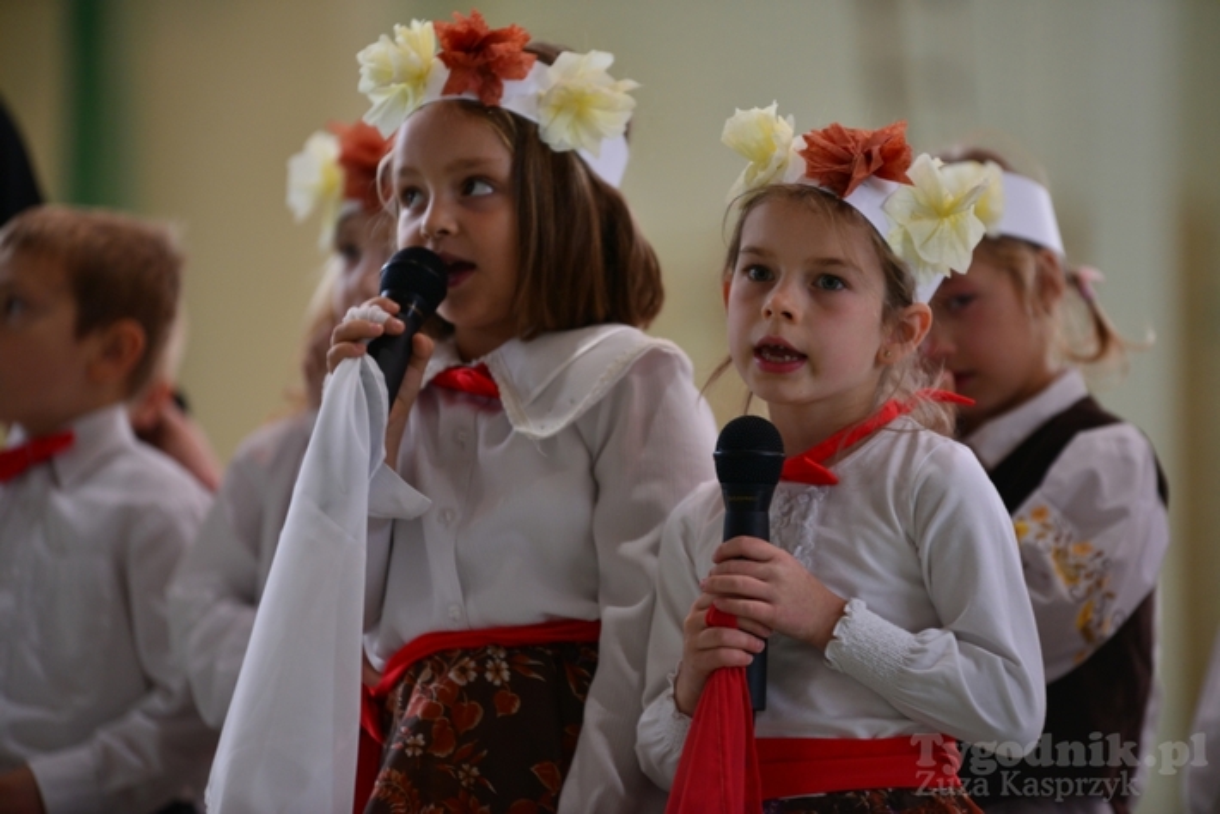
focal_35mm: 200
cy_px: 407
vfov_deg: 6.9
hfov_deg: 10.3
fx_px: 6780
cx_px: 610
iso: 500
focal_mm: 200
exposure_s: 1/250
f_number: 2.8
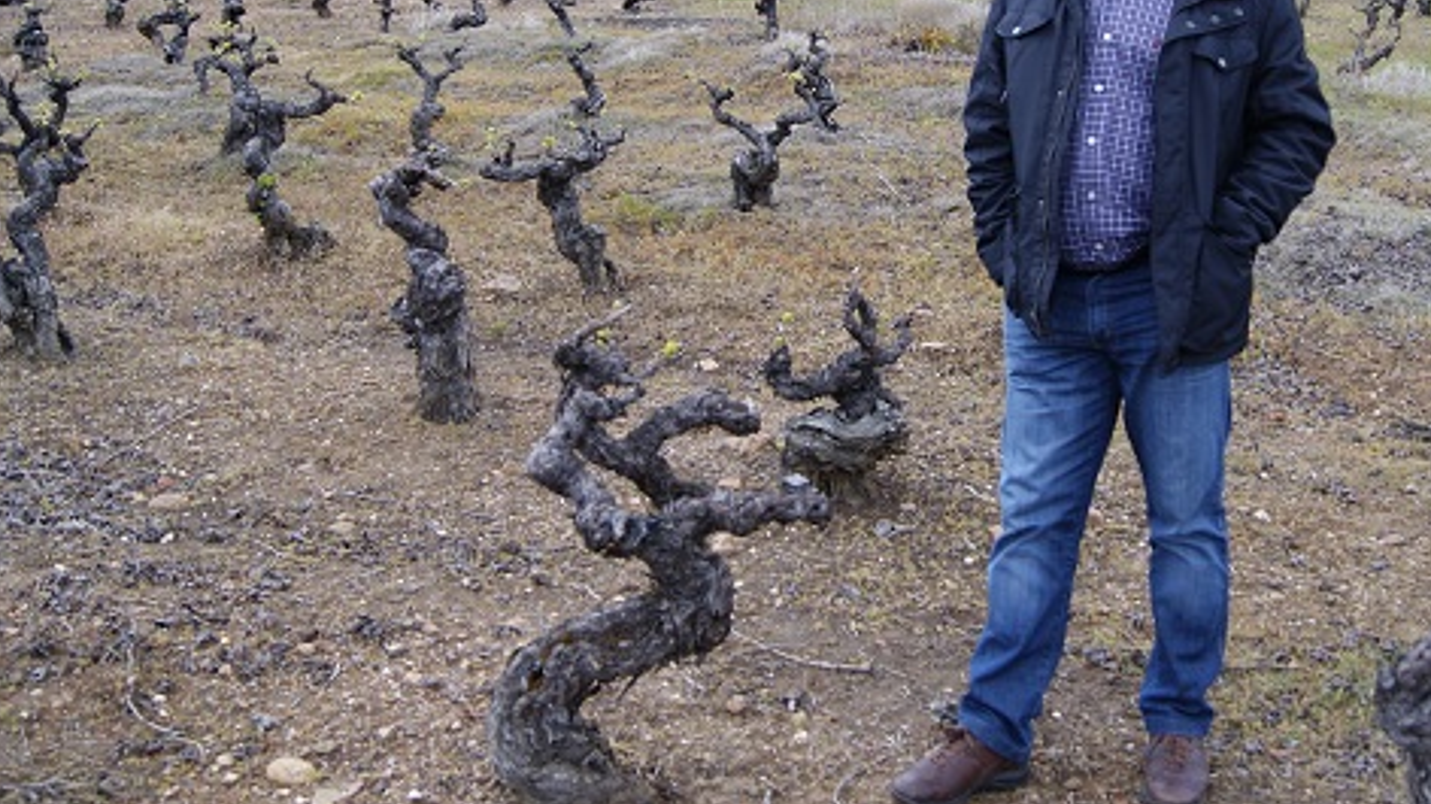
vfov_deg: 24.7
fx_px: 1821
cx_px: 861
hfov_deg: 42.7
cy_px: 256
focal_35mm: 48
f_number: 4.5
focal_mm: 24
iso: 100
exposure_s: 1/40
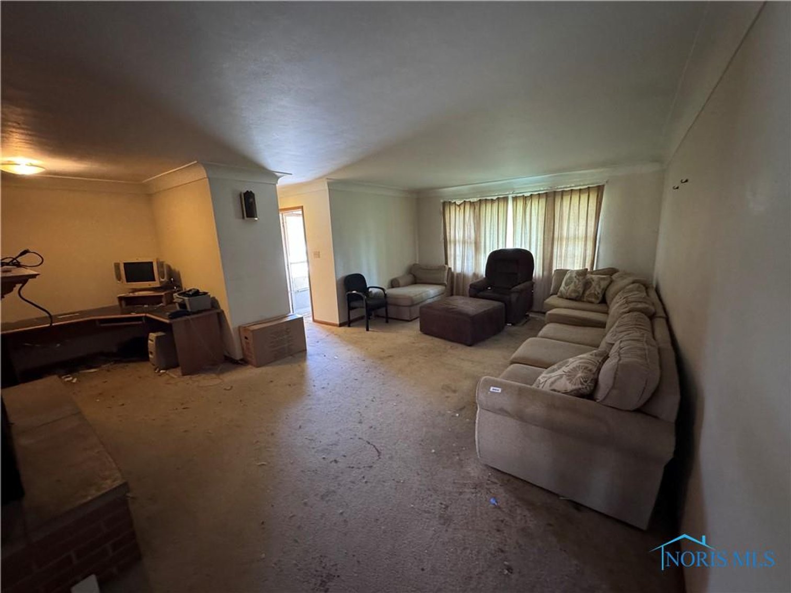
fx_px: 320
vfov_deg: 85.7
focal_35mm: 14
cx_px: 396
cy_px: 296
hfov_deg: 102.1
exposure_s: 1/60
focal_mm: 2.22
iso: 800
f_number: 2.2
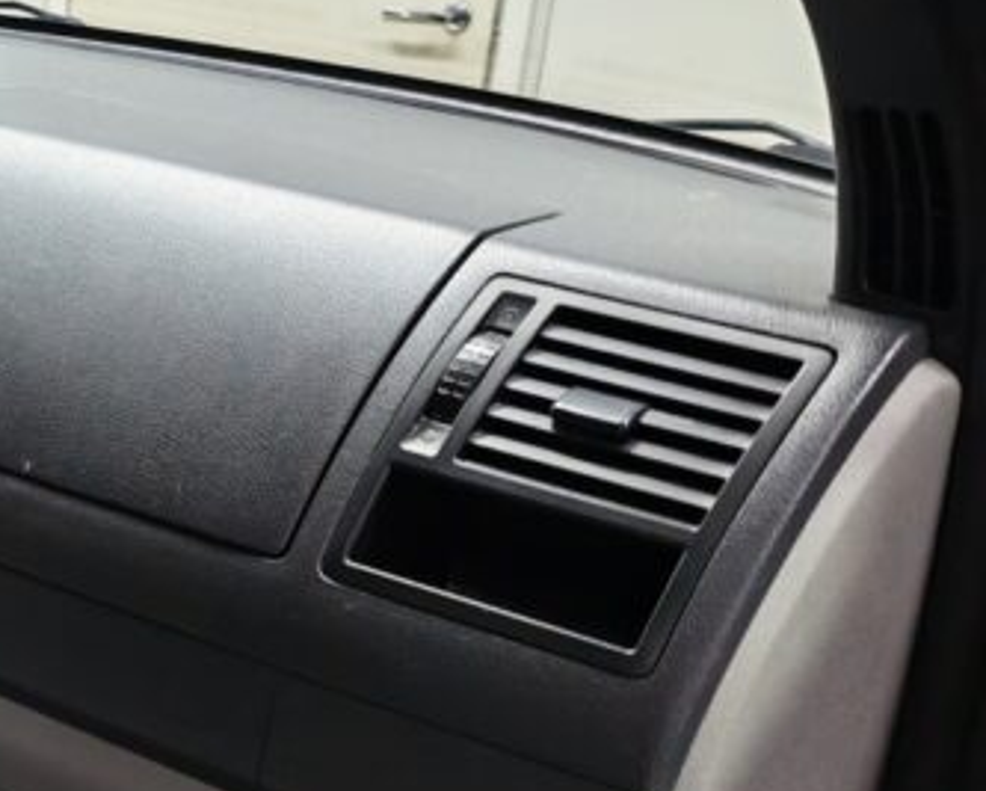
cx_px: -435
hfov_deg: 23.0
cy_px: 643
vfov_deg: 21.9
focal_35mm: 69
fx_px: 2015
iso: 200
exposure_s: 1/50
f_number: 1.6
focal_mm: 5.4
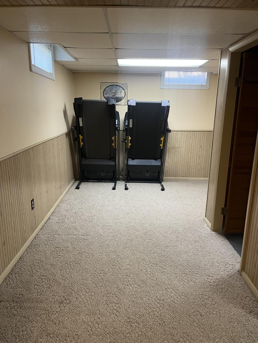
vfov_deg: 67.3
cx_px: 129
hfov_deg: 53.1
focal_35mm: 26
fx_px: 258
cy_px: 172
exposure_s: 1/60
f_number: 1.6
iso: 200
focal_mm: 5.1
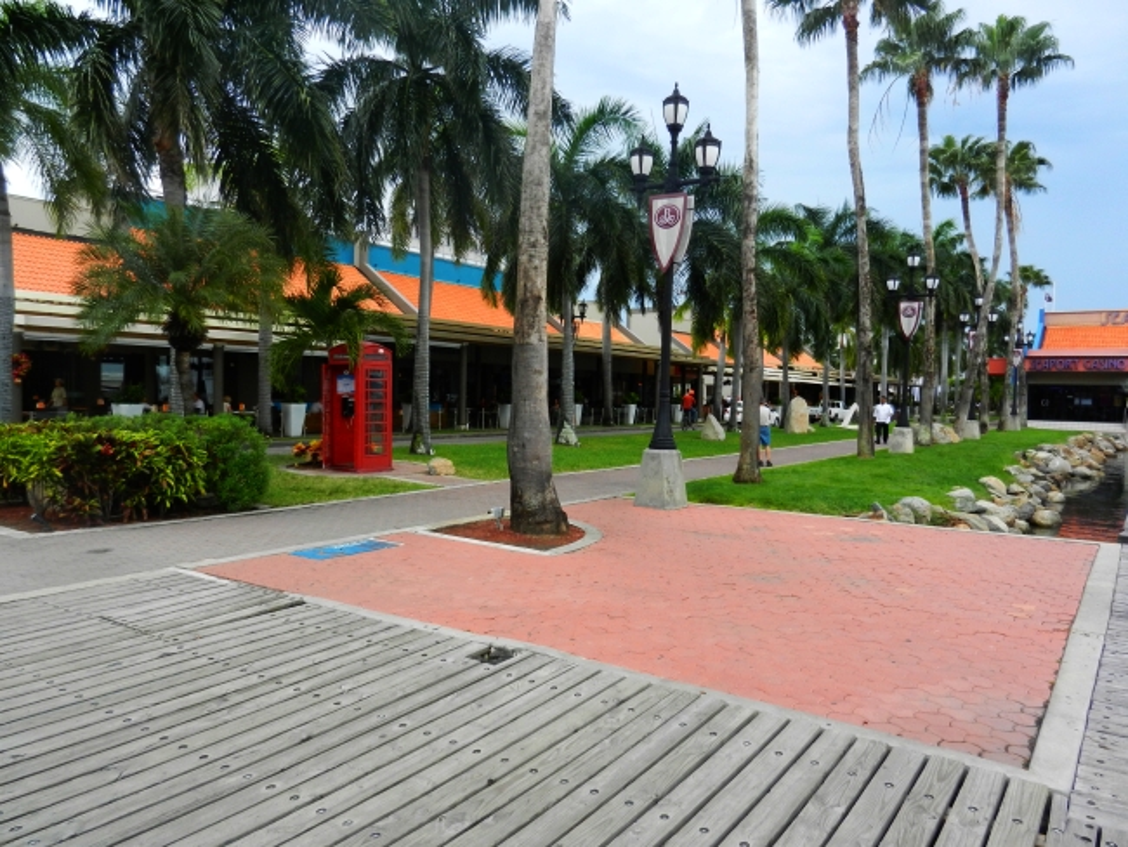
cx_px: 564
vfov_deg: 54.9
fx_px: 815
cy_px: 424
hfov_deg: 69.4
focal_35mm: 25
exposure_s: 1/640
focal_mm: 4.5
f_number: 3.5
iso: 160
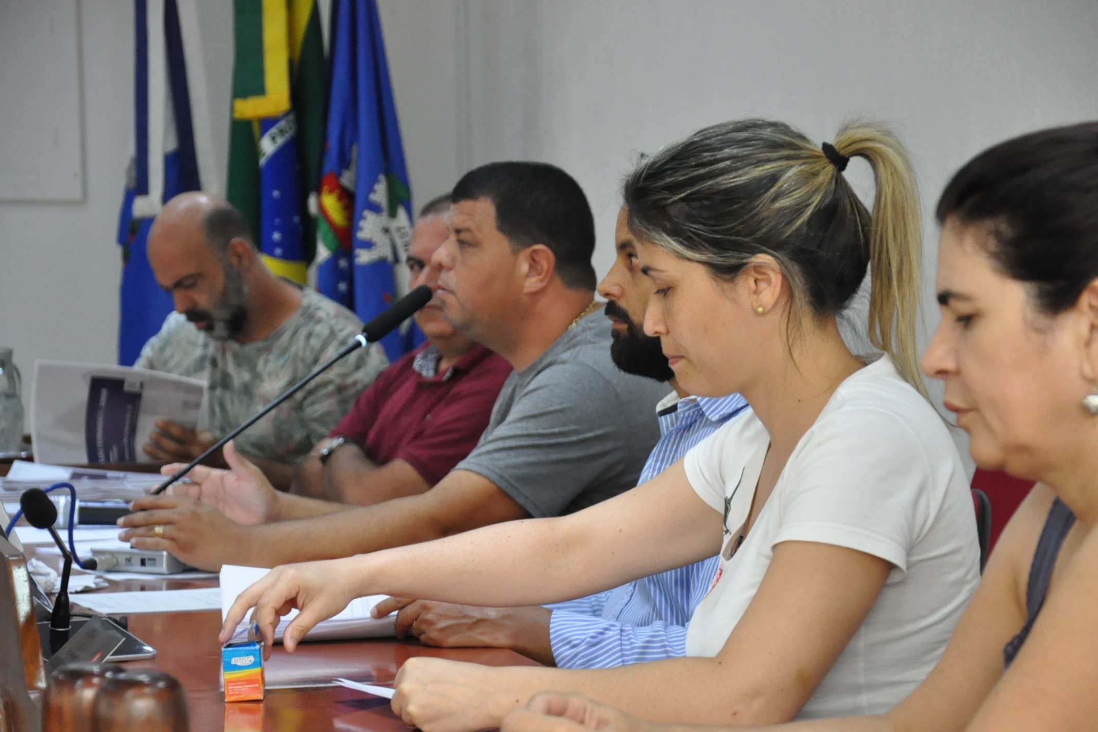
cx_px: 552
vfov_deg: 10.7
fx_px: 3919
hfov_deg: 15.9
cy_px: 366
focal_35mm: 129
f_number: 6.3
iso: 3200
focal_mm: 85
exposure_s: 1/160
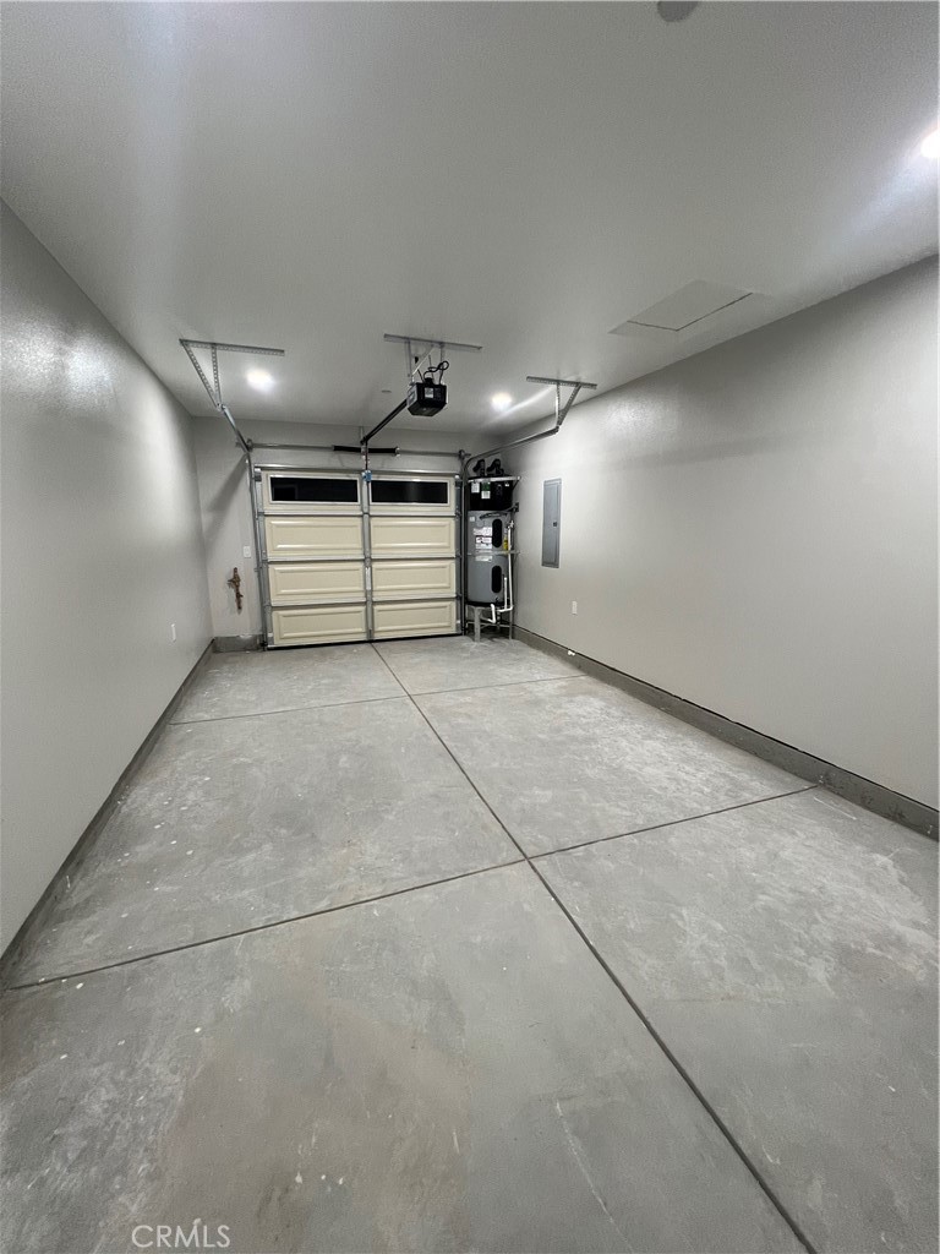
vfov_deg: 106.2
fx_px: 471
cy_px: 627
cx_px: 470
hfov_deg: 89.9
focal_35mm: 13
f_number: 1.8
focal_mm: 1.57
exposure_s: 1/60
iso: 250
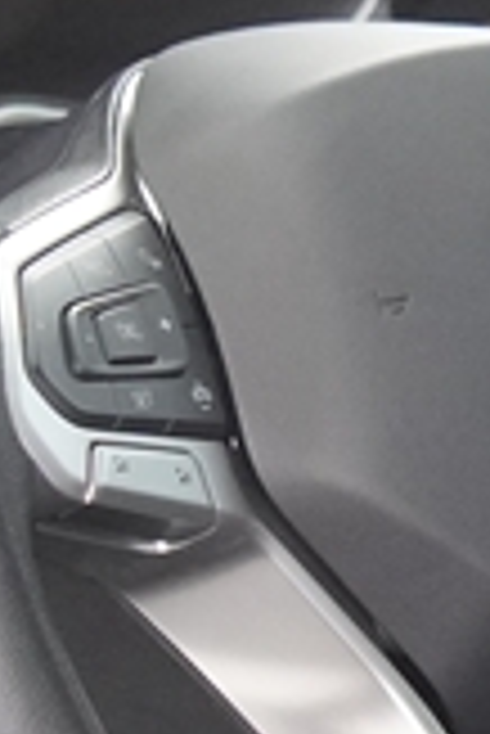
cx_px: 656
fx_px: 8067
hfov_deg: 3.5
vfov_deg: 5.2
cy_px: 317
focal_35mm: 396
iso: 2500
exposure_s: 1/160
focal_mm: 42
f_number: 2.8
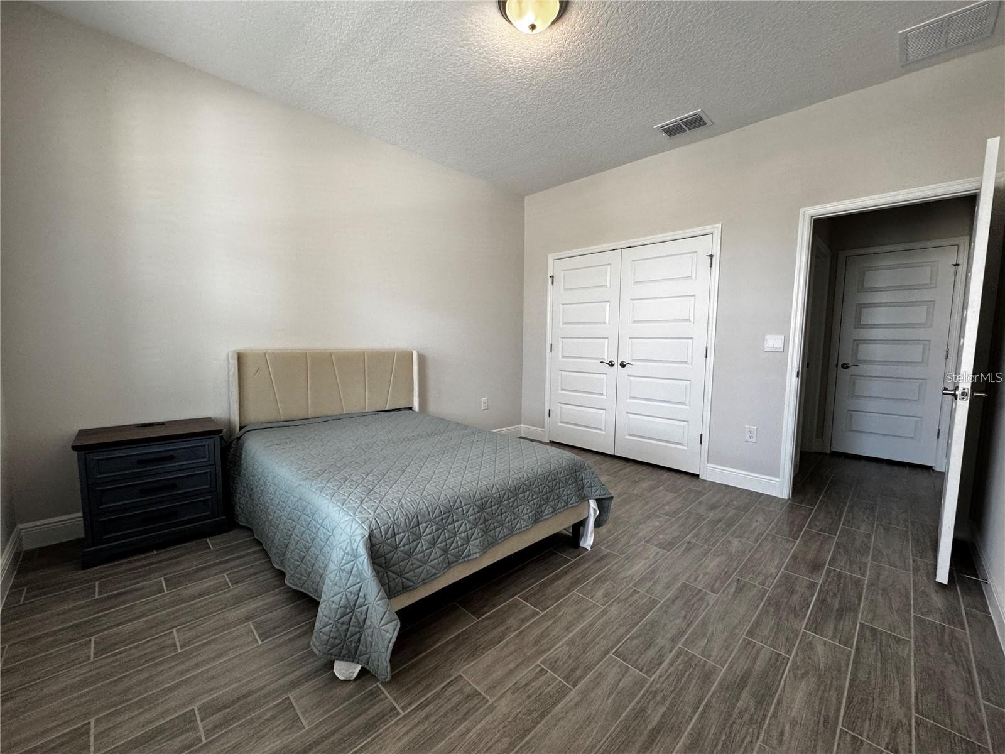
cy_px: 377
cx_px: 502
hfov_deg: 102.1
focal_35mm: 14
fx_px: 406
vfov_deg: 85.7
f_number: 2.2
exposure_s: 1/120
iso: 200
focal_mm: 2.22
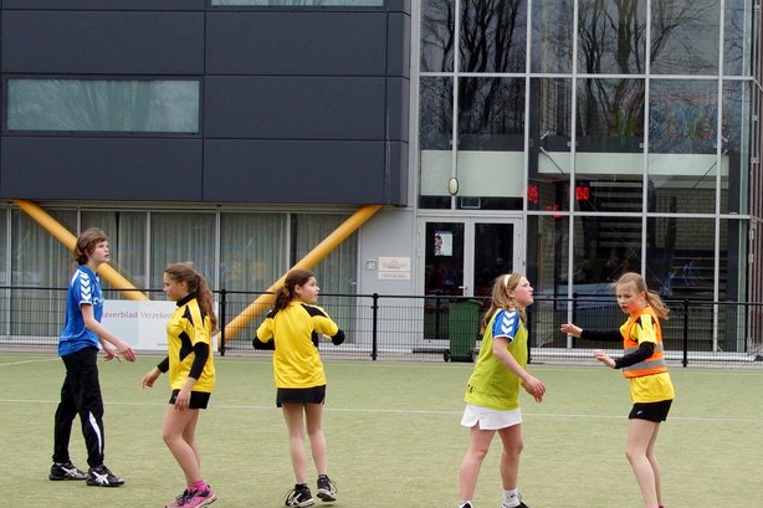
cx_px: 411
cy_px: 293
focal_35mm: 65
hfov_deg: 31.0
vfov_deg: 20.9
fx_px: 1377
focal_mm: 26
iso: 400
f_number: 6.3
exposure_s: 1/640
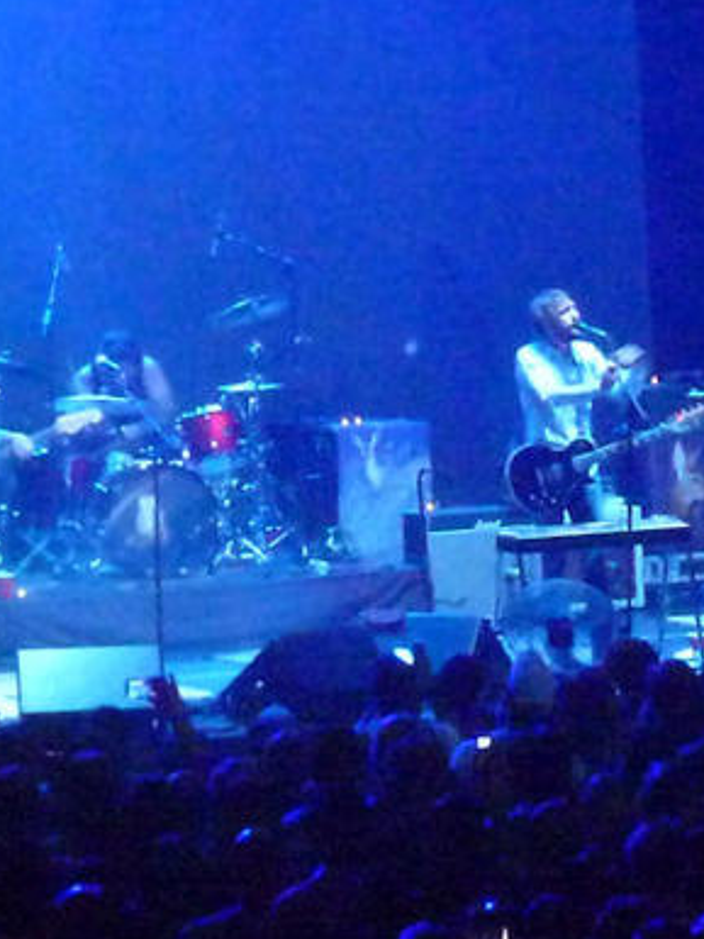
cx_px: 358
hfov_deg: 7.4
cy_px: 422
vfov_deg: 9.8
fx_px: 5447
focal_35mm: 201
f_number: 5.1
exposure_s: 1/10
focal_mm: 21.7
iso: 6400
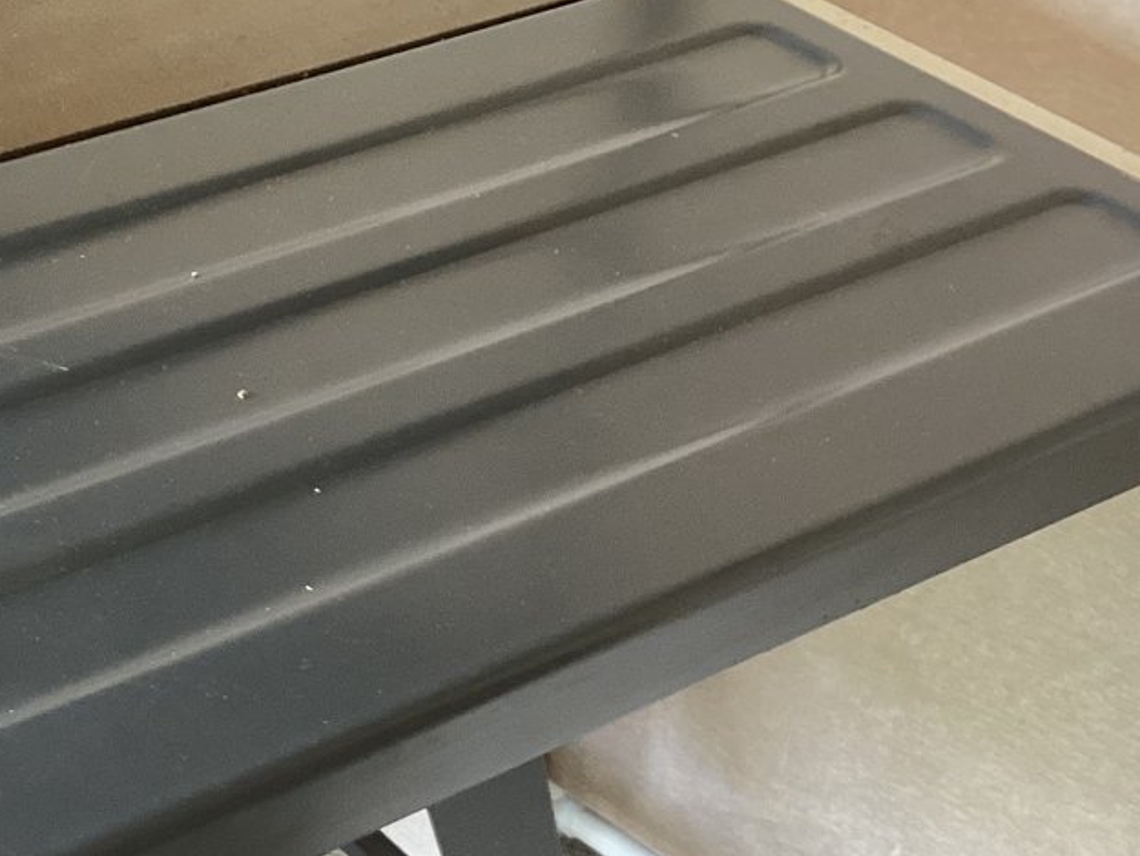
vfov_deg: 19.6
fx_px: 2470
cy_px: 534
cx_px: 156
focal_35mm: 75
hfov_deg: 25.3
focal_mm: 3.3
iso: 160
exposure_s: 1/60
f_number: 2.4
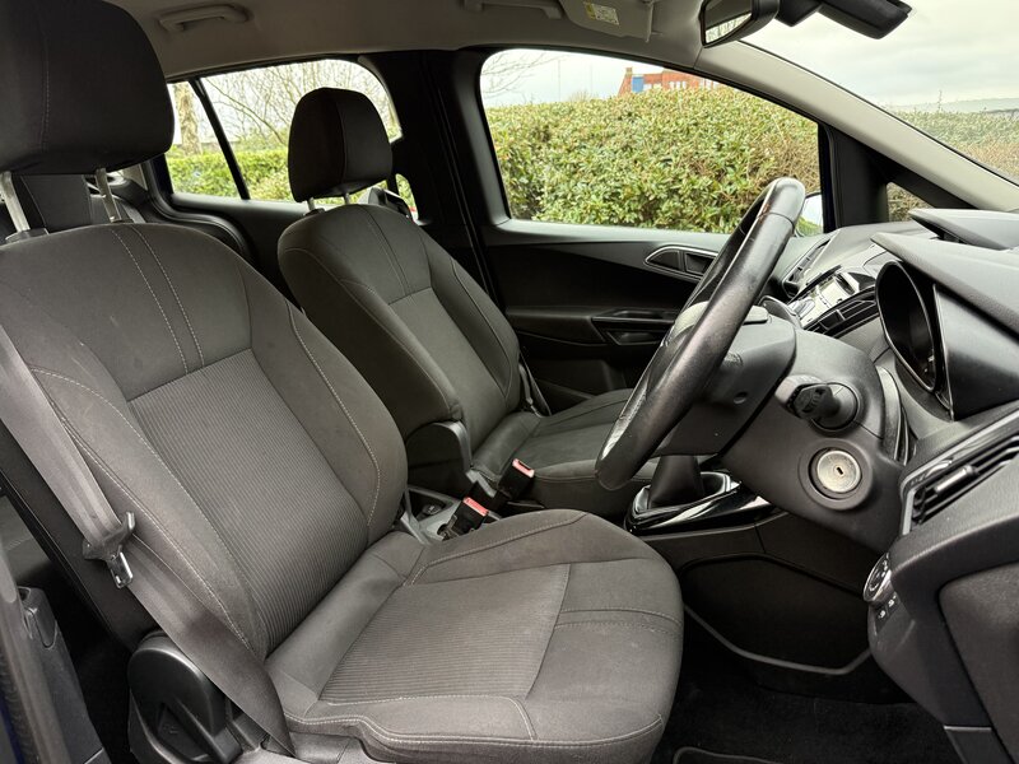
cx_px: 510
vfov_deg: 56.8
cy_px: 382
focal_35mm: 24
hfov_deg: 71.6
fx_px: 706
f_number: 1.78
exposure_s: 1/60
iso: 250
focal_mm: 6.76
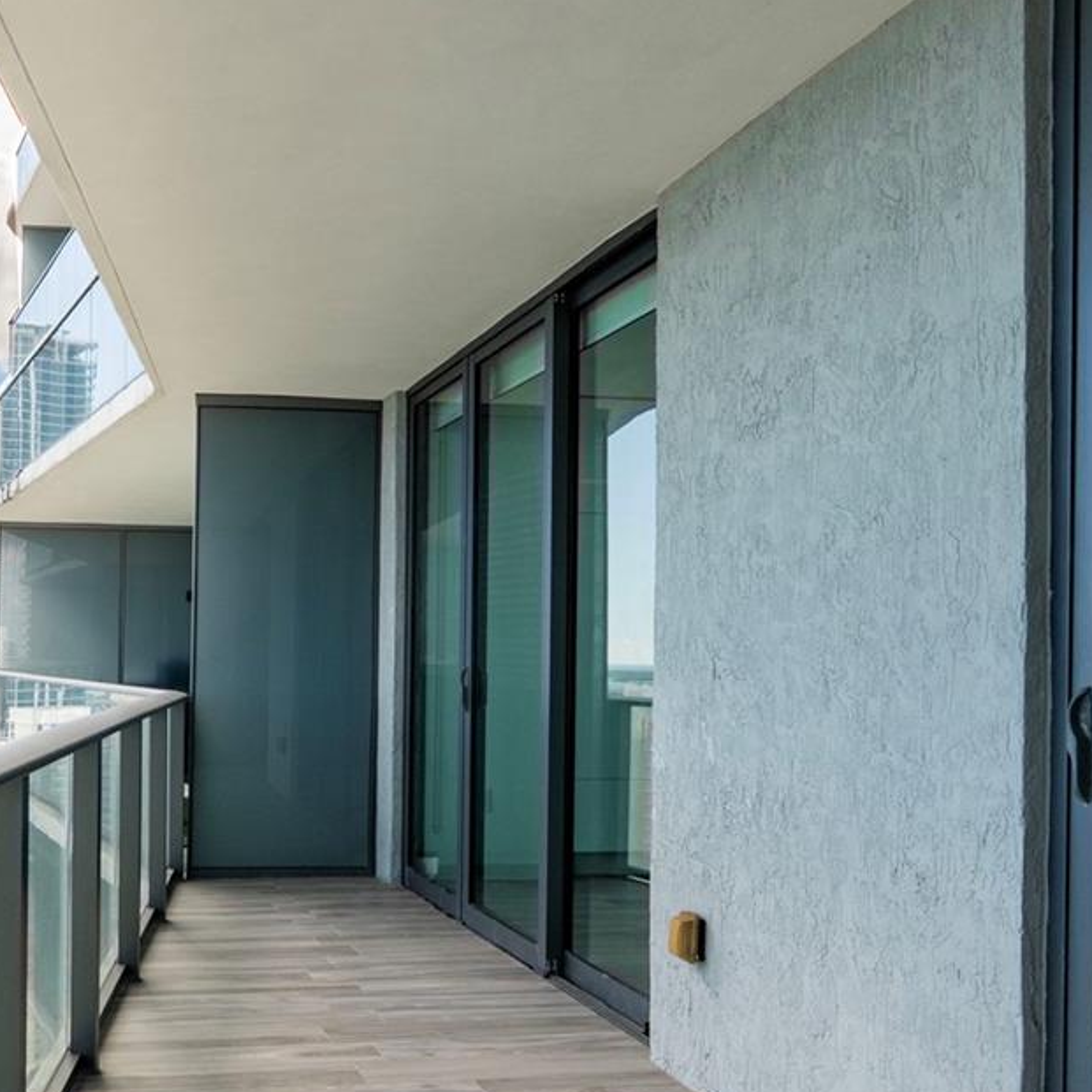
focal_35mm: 36
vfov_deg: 45.7
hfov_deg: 43.7
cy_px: 647
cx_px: 215
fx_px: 1288
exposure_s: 1/200
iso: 320
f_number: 9
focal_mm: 11
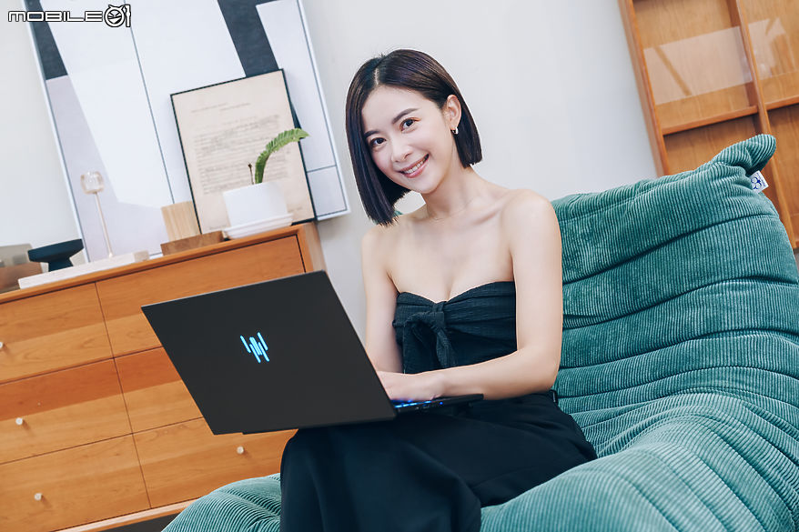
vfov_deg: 28.1
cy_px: 266
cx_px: 400
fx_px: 1065
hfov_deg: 41.1
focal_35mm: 48
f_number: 4
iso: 1000
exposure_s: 1/60
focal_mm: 48
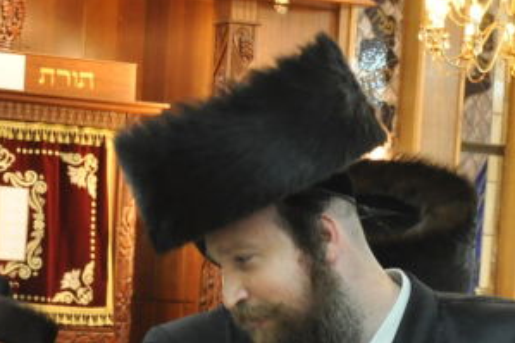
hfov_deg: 13.3
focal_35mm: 154
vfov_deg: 8.7
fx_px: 2202
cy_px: 490
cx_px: 239
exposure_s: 1/60
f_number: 5.6
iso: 1000
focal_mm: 30
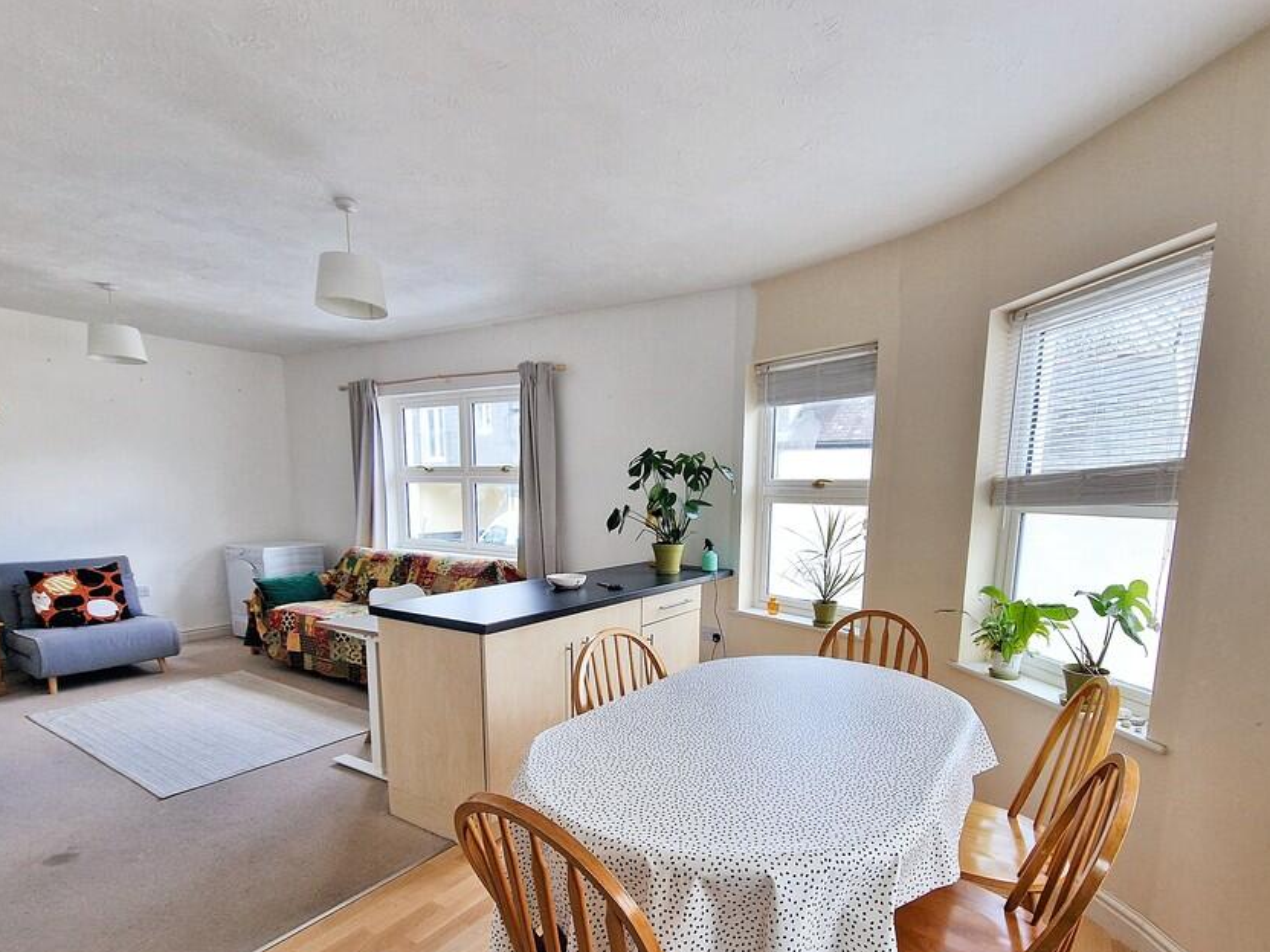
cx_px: 702
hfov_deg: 94.2
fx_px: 587
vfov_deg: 77.0
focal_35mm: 16
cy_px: 584
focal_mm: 2.2
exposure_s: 1/105
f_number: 2.2
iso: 50
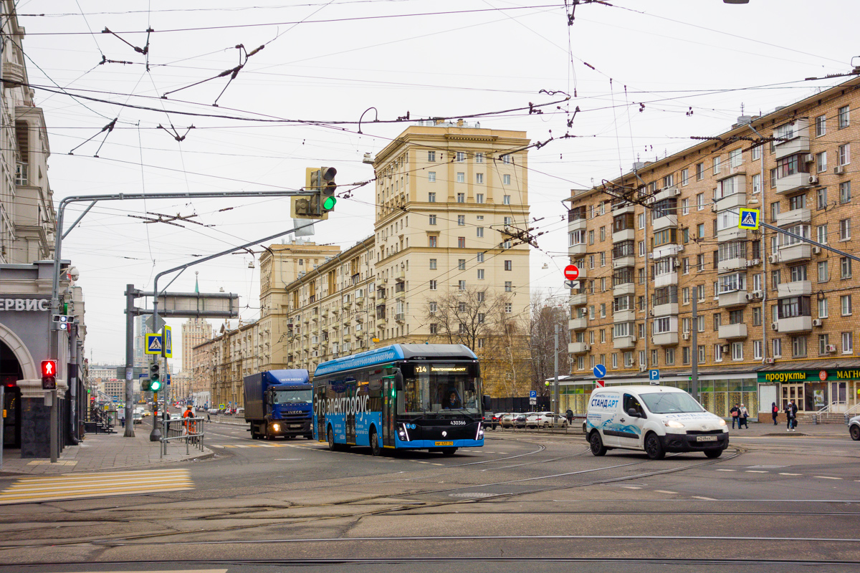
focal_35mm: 45
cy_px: 286
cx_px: 430
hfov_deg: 43.6
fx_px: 1075
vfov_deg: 29.9
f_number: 3.2
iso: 125
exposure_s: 1/250
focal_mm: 16.78
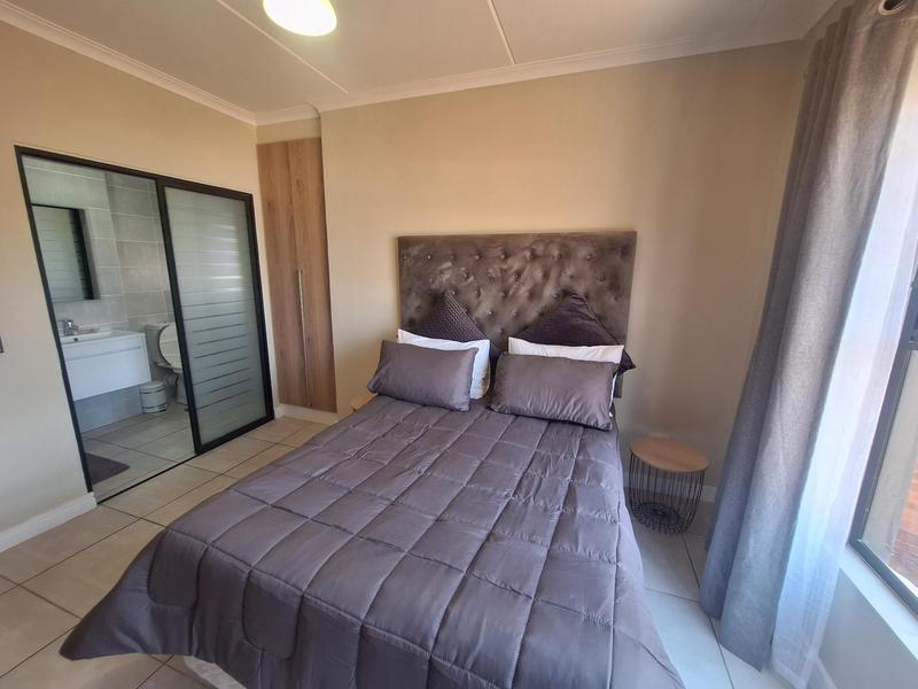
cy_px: 344
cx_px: 459
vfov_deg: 89.9
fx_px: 345
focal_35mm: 13
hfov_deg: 106.2
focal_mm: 1.74
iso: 40
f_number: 2.2
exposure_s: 1/50
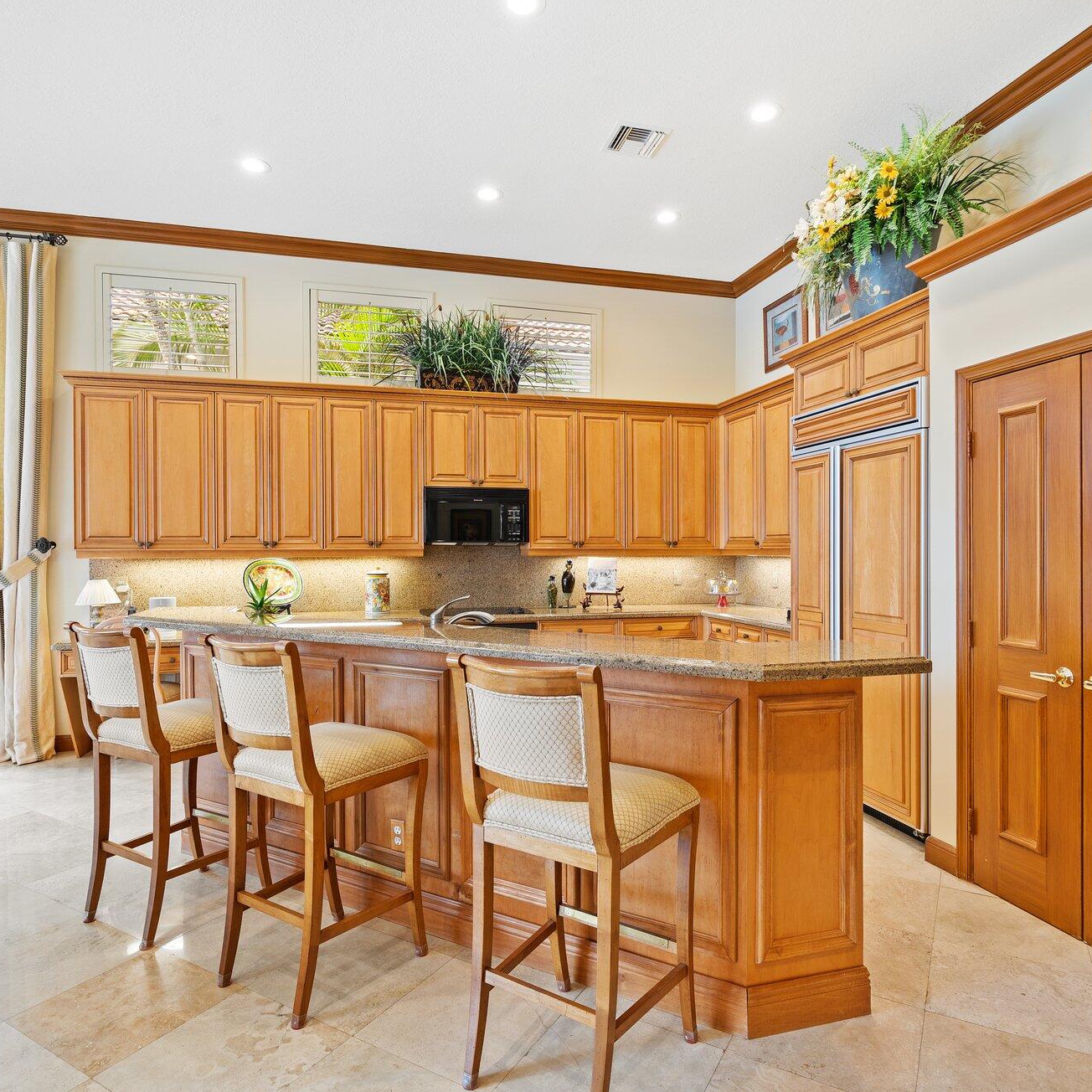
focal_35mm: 20
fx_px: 714
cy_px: 560
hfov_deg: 74.8
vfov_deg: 74.8
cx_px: 544
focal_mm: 15
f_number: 8
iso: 200
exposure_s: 1/1.25
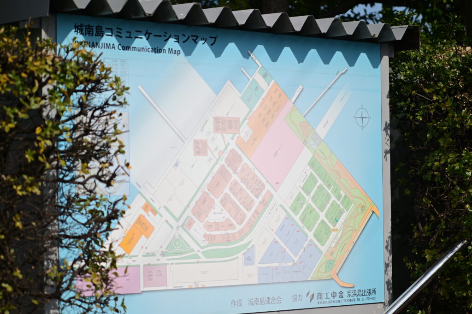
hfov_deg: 19.5
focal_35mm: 105
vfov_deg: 13.0
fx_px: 1376
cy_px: 157
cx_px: 236
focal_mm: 105
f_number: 2.5
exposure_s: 1/5000
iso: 100
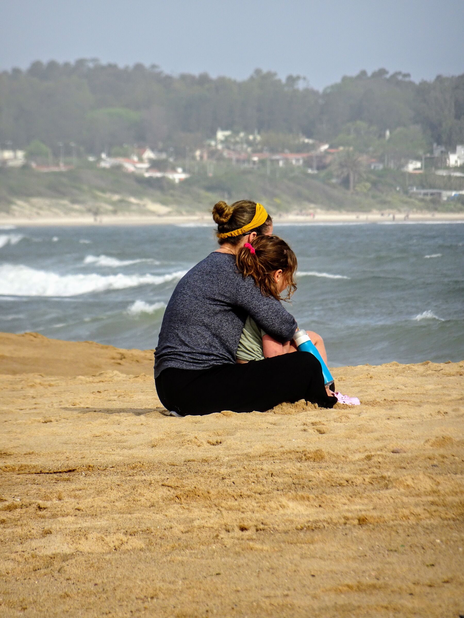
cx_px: 232
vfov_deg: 4.8
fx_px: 7381
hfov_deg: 3.6
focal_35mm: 413
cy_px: 309
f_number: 6.3
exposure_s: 1/400
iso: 80
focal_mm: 70.55
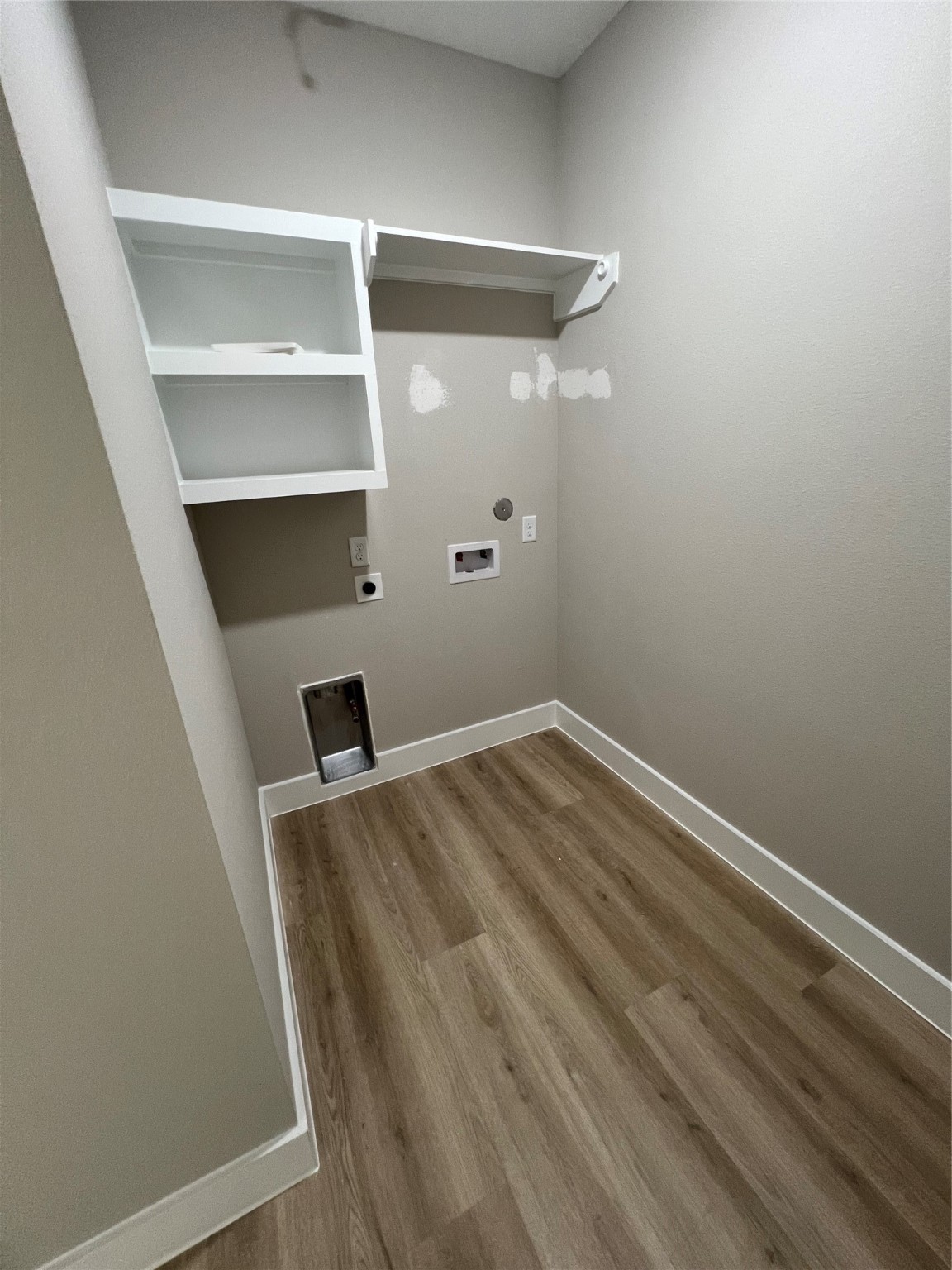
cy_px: 635
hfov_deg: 89.9
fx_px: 477
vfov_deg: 106.2
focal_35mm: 13
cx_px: 476
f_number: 1.8
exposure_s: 1/60
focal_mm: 1.57
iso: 200
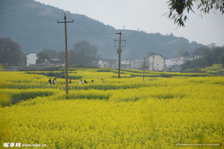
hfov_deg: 14.4
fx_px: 885
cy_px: 74
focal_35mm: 142
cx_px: 112
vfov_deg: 9.6
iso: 160
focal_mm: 95
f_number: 5.6
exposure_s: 1/500
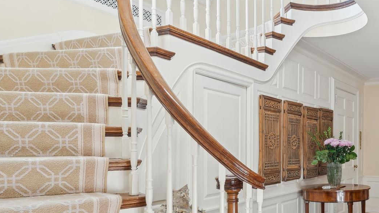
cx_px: 329
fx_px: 352
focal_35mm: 35
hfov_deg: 51.2
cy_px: 190
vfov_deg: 32.1
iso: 200
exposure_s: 1/13
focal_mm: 17
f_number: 11
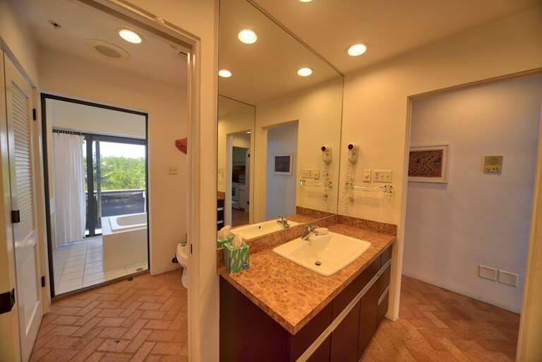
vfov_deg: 90.0
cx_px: 271
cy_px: 181
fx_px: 181
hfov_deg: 112.6
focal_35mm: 12
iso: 1250
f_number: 7.1
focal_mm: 12
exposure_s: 1/250
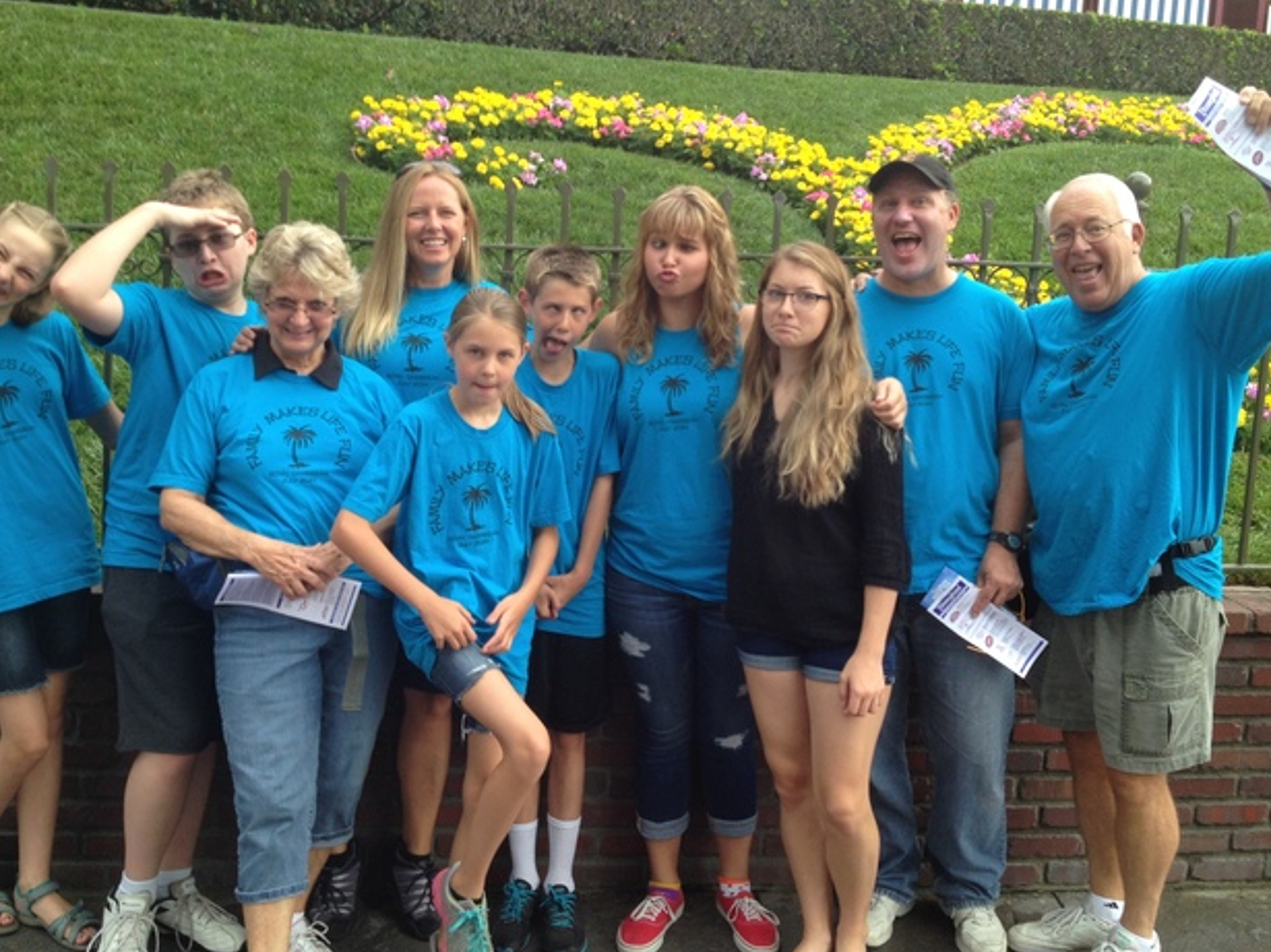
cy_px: 415
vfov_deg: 35.1
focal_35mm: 41
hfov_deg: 45.8
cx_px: 645
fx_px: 1505
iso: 50
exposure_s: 1/220
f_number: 2.4
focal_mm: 4.28
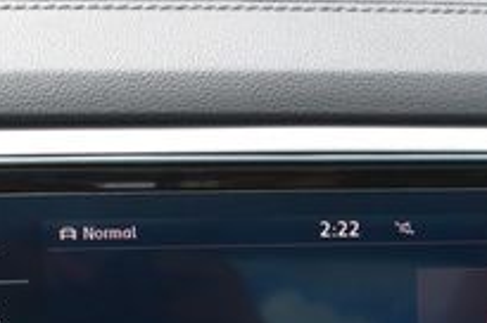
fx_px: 1391
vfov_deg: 12.7
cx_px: 371
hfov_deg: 19.7
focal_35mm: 103
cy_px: 442
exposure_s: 1/50
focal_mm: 22
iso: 400
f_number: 8
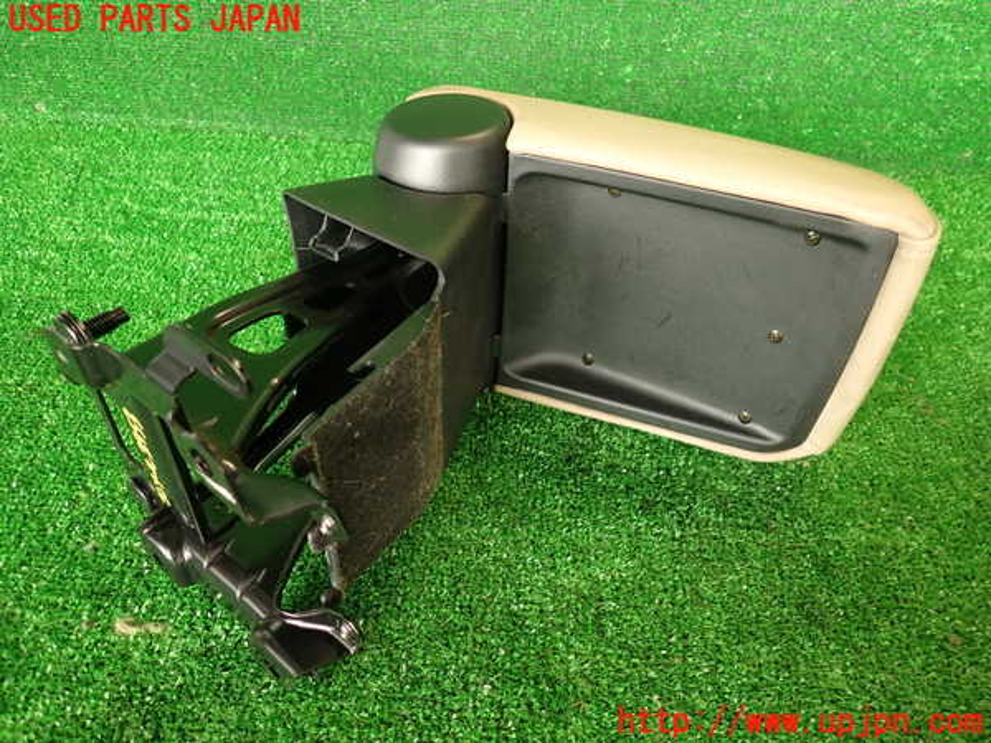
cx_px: 496
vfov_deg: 54.9
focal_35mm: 25
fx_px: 716
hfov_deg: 69.4
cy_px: 372
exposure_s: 1/40
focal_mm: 4.5
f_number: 2
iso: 200
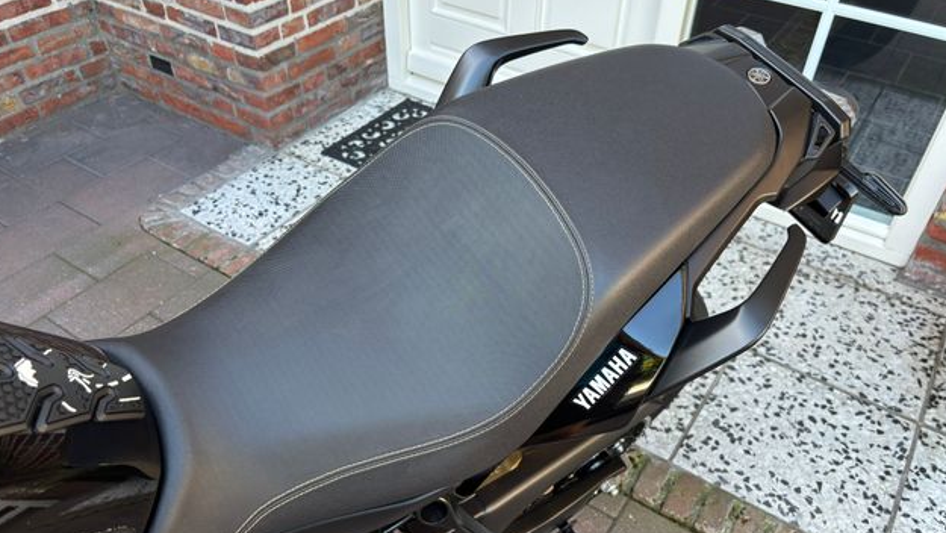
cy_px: 298
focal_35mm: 29
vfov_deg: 40.2
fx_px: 728
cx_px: 474
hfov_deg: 66.1
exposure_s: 1/121
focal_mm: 5.96
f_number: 1.6
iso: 80
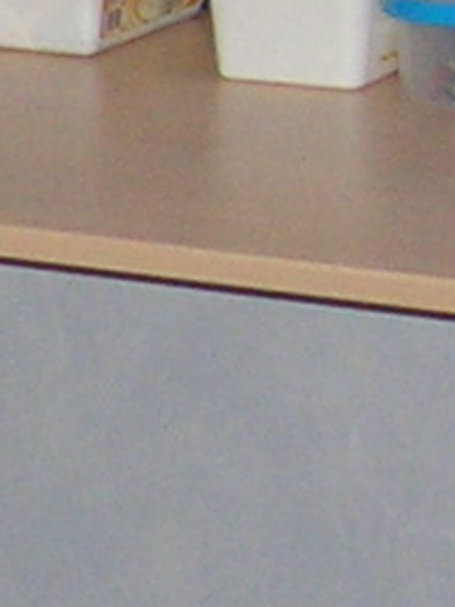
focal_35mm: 307
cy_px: 383
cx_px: -938
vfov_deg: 6.5
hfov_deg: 4.6
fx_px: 5384
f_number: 2.9
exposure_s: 1/60.1
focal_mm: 5.7
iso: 107
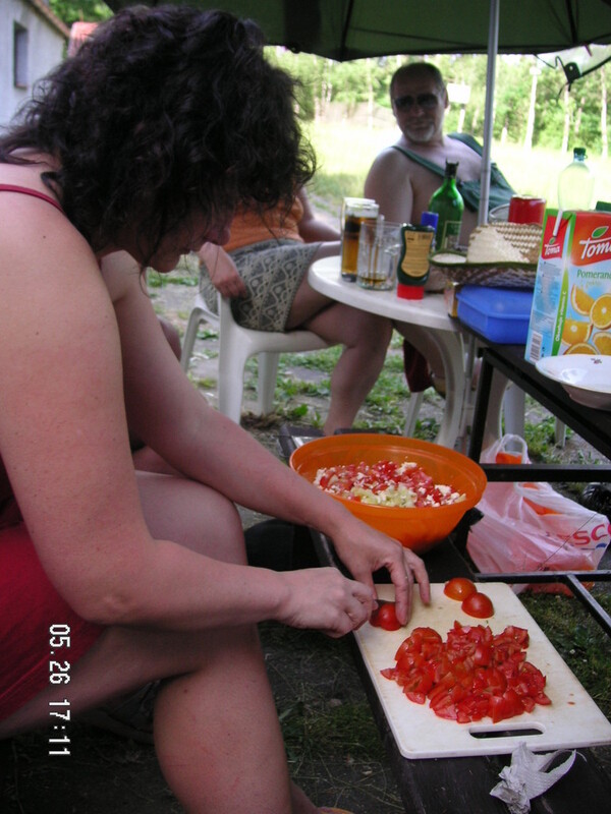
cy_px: 407
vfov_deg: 50.1
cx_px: 306
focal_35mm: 37
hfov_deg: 38.7
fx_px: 871
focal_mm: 6.1
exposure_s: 1/125
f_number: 2.8
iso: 50
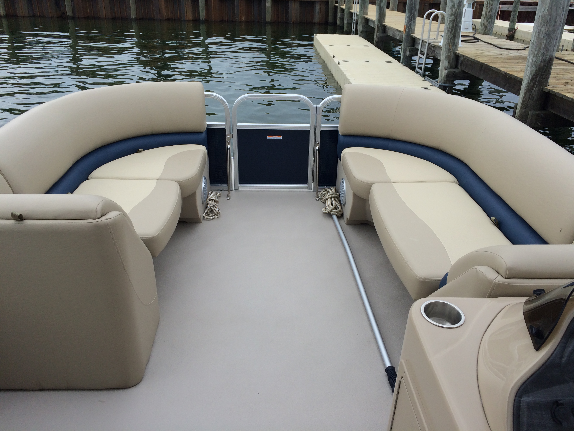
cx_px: 287
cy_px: 216
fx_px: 481
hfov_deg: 61.7
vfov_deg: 48.2
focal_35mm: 29
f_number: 2.2
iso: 32
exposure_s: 1/1109
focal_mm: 4.15
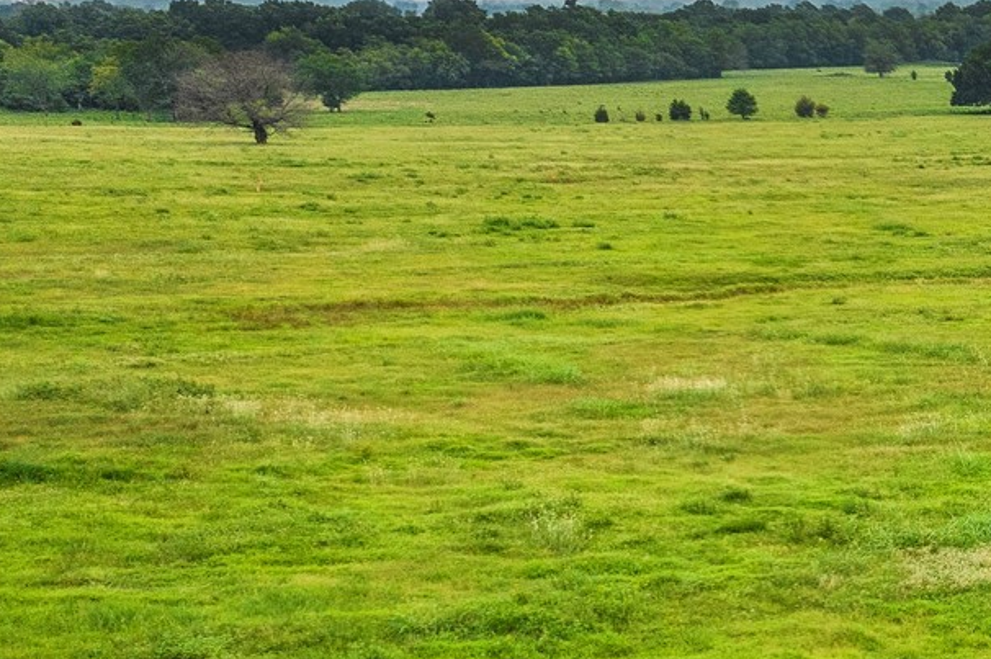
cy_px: 367
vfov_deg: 18.4
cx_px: 1582
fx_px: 2035
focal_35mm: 74
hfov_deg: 21.7
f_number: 2.8
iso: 100
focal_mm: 8.38
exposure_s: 1/1000
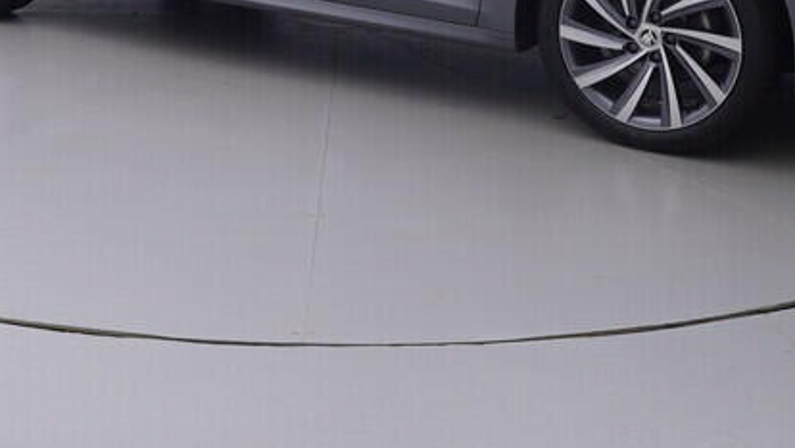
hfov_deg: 35.8
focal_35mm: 58
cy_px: -146
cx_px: 330
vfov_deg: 19.0
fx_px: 1229
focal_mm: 15
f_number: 5
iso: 200
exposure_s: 1/80
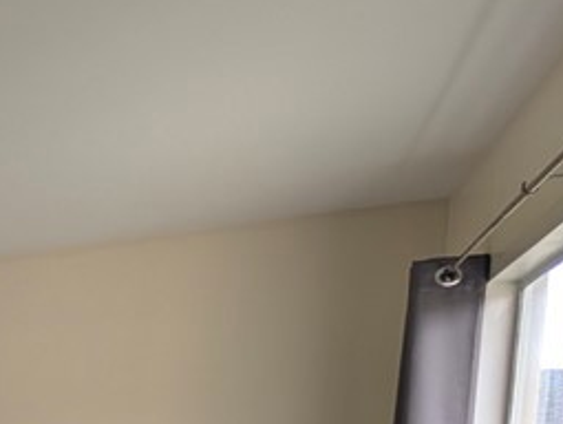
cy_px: 537
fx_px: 782
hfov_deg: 23.4
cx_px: -416
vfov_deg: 26.3
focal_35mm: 48
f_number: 1.7
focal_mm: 2.02
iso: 41
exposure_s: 1/71.7
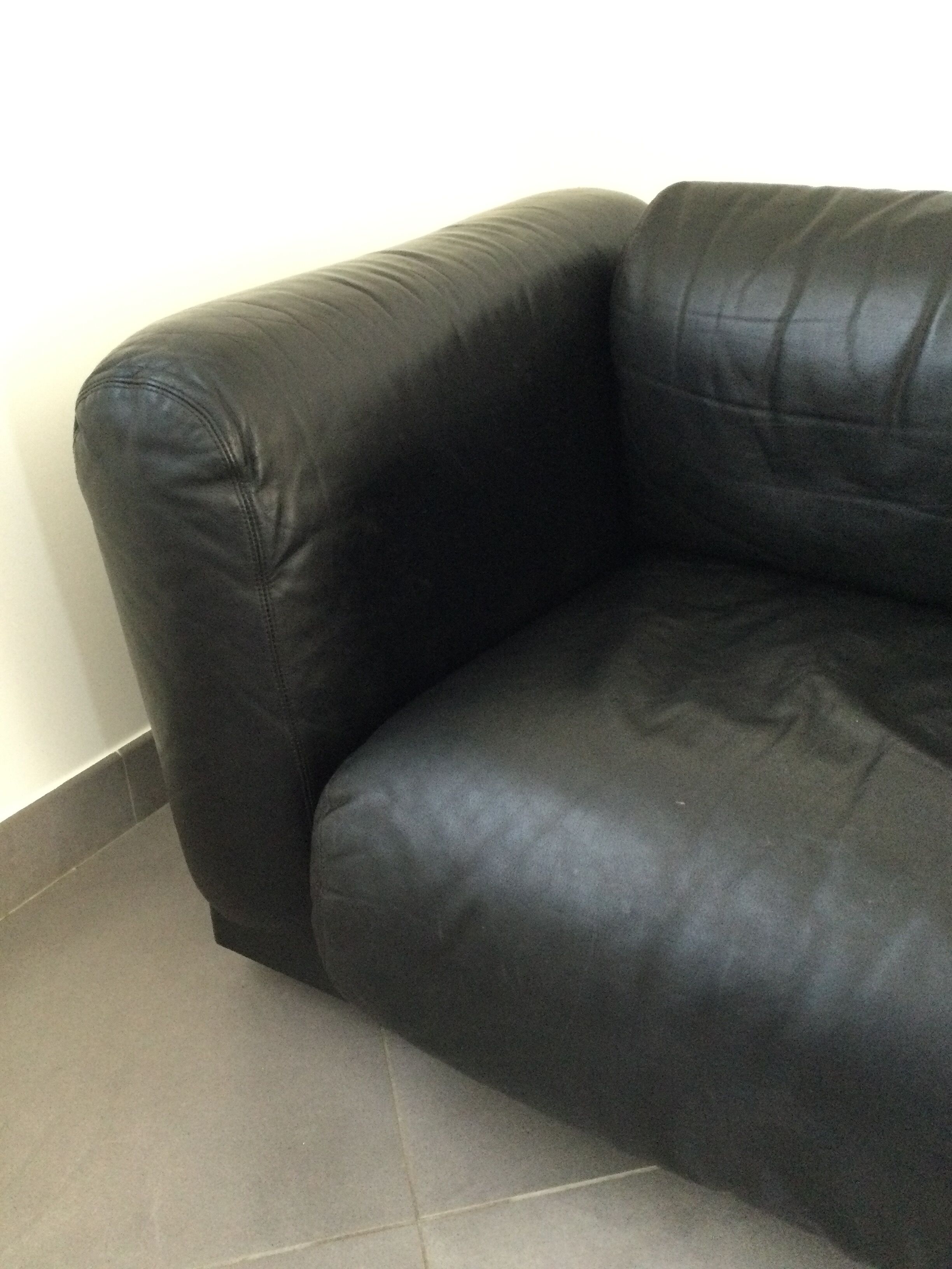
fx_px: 1137
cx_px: 476
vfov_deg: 58.4
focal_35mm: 31
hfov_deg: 45.4
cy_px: 634
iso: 250
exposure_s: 1/25
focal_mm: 3.3
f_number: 2.4
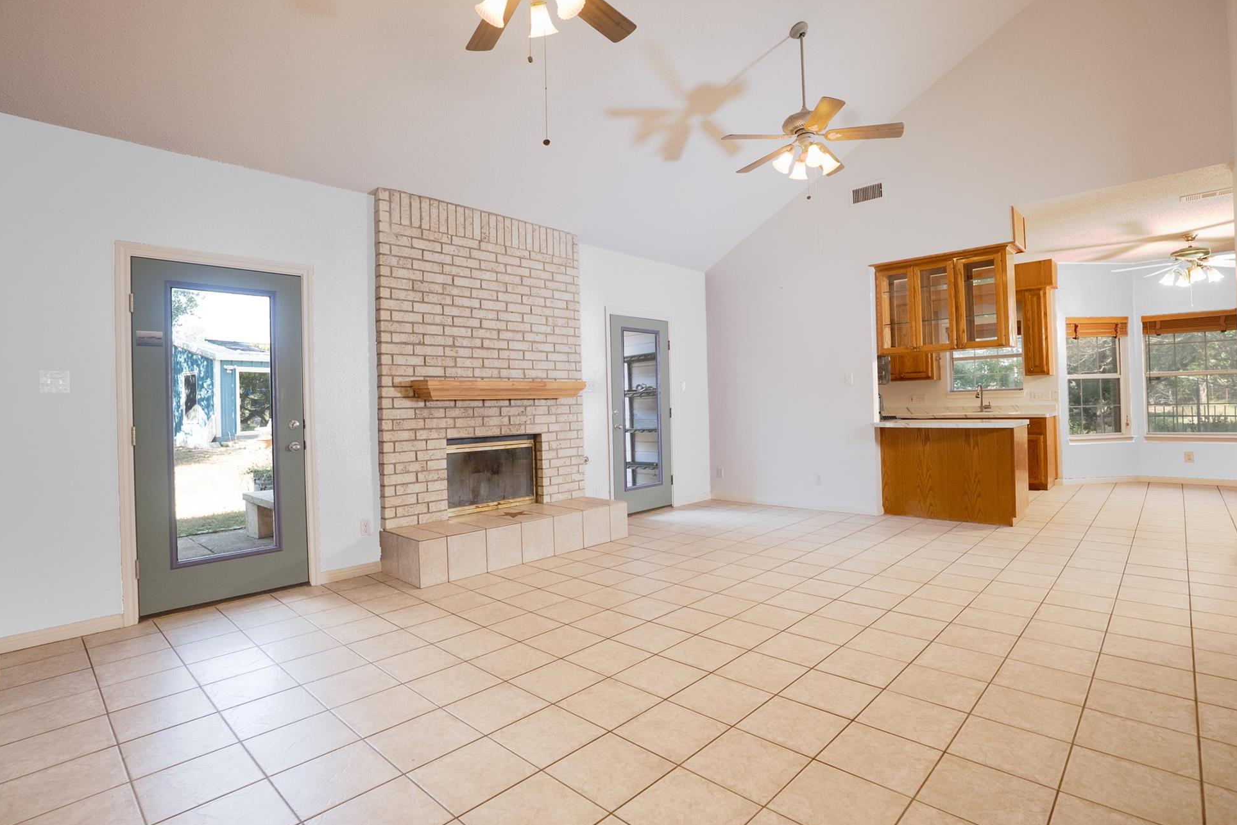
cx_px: 613
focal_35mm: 17
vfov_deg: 70.4
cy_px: 395
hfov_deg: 93.3
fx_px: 584
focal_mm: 16
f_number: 6.3
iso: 2500
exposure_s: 1/13
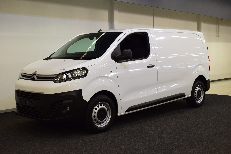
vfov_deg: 28.1
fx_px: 308
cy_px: 77
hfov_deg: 41.1
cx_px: 116
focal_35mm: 48
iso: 1600
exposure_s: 1/160
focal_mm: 32
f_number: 6.3
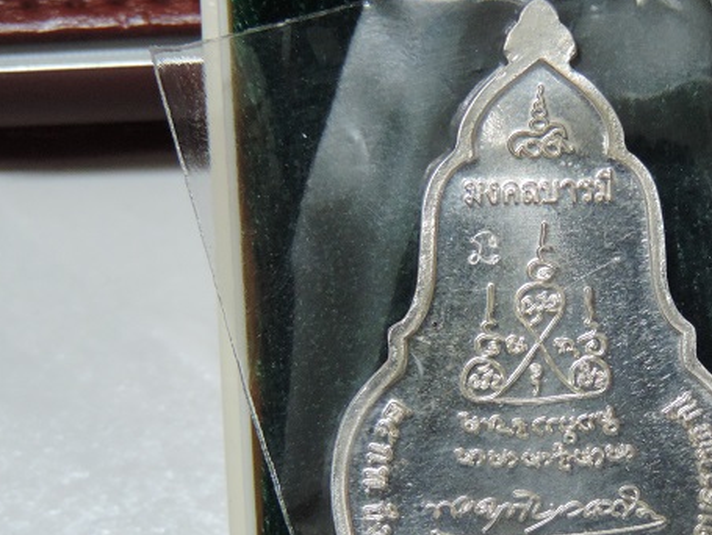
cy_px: 342
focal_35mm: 113
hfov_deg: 17.3
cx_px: 501
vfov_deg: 13.1
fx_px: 2326
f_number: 3.9
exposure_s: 1/20
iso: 800
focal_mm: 13.3
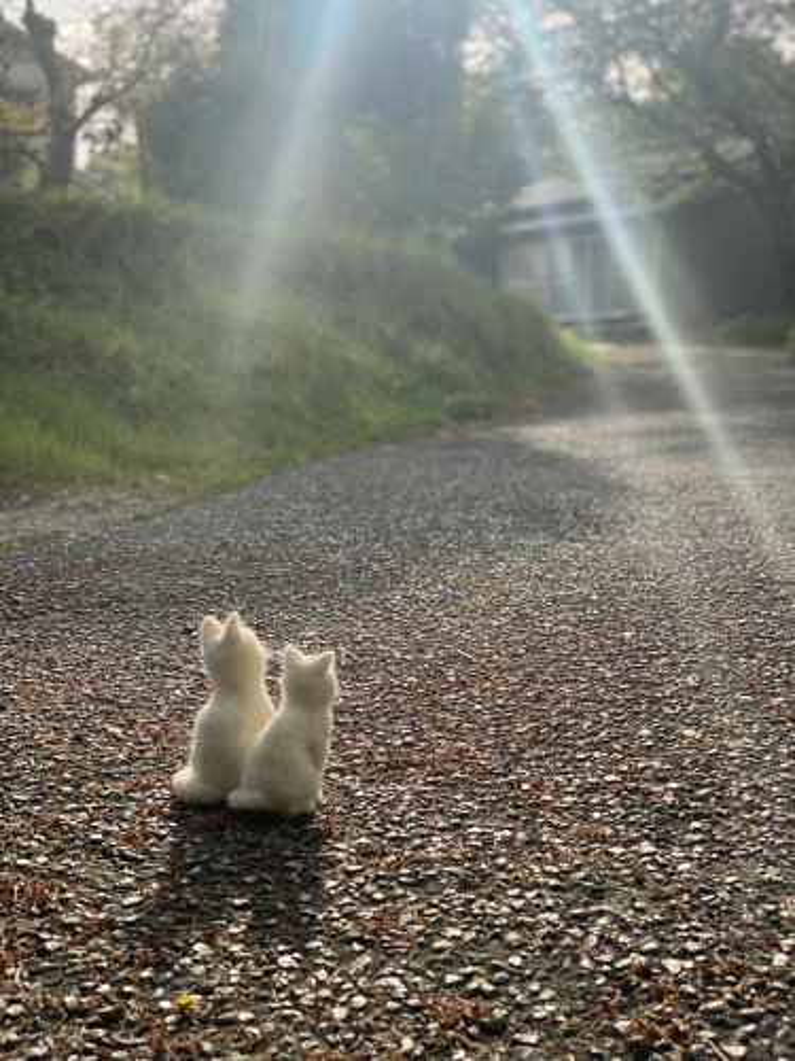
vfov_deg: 36.8
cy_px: 530
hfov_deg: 28.0
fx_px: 1592
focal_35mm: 52
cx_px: 398
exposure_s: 1/905
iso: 20
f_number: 2
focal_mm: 6
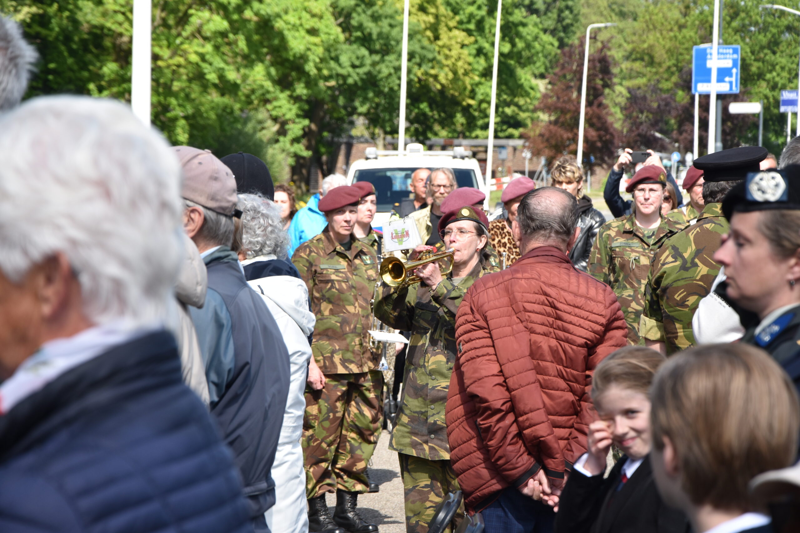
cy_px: 266
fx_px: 3500
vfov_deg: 8.7
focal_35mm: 158
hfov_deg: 13.0
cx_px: 400
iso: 200
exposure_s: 1/250
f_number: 8
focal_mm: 105
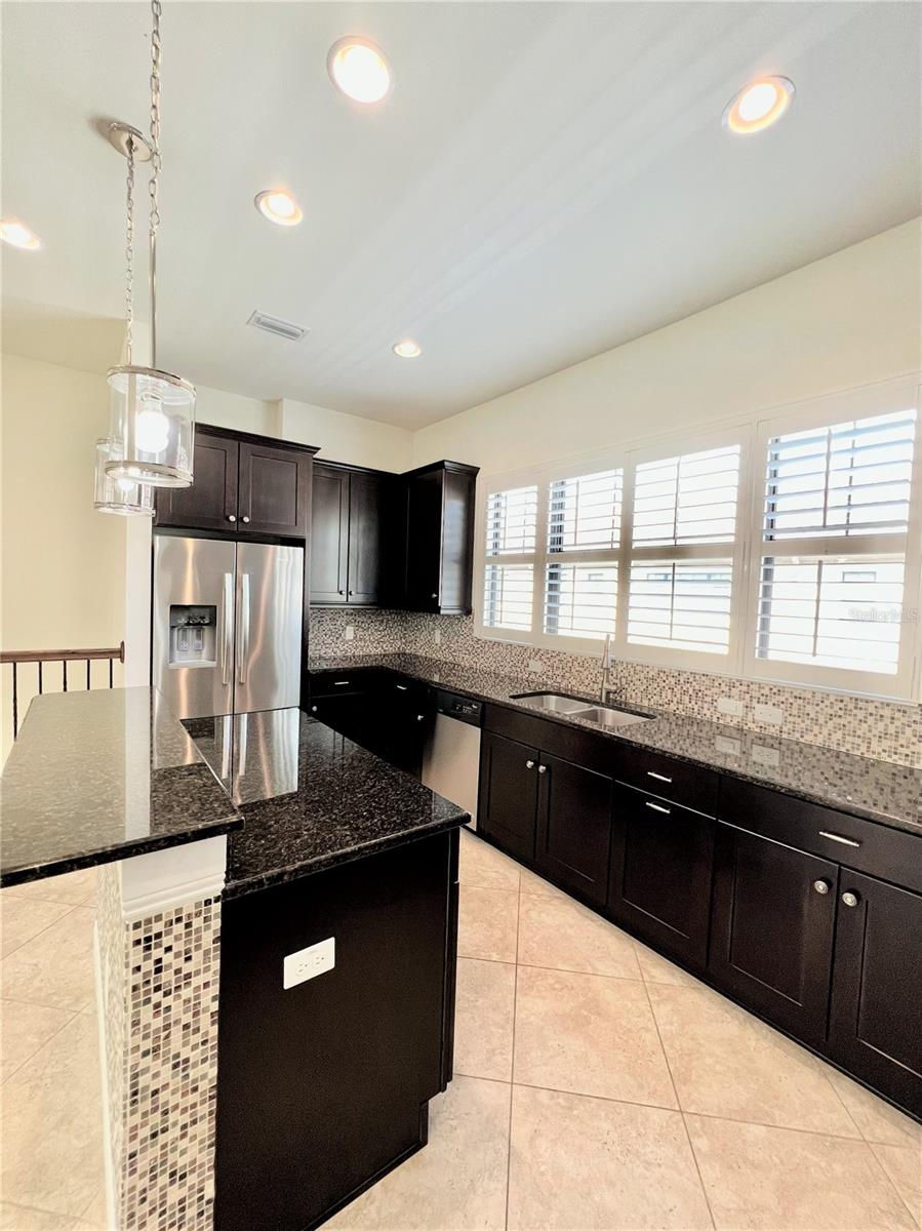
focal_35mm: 13
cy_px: 616
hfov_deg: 89.9
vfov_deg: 106.2
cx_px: 461
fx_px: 462
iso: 200
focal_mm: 1.57
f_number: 1.8
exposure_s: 1/120
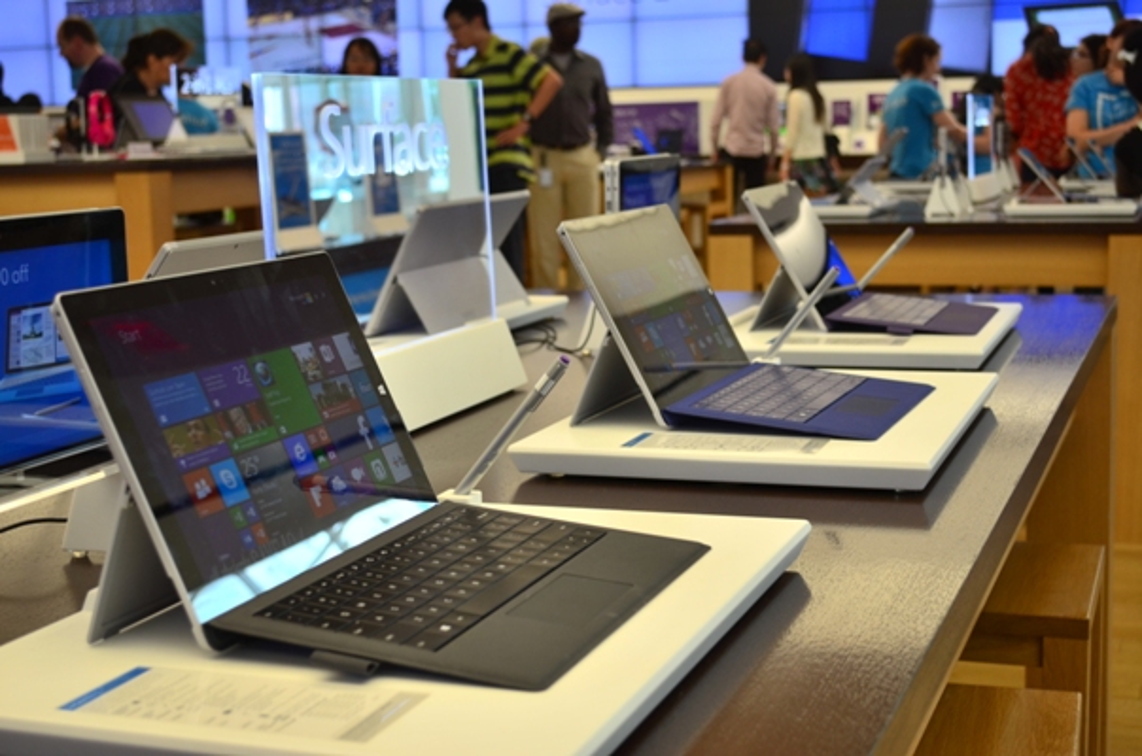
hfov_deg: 37.9
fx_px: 1662
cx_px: 571
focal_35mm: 52
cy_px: 378
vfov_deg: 25.6
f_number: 5
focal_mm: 35
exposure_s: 1/80
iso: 200
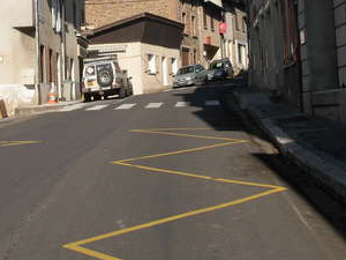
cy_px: 38
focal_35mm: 76
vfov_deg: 19.1
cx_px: 136
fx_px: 760
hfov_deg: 25.6
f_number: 4.9
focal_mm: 6.3
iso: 79
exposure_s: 1/664
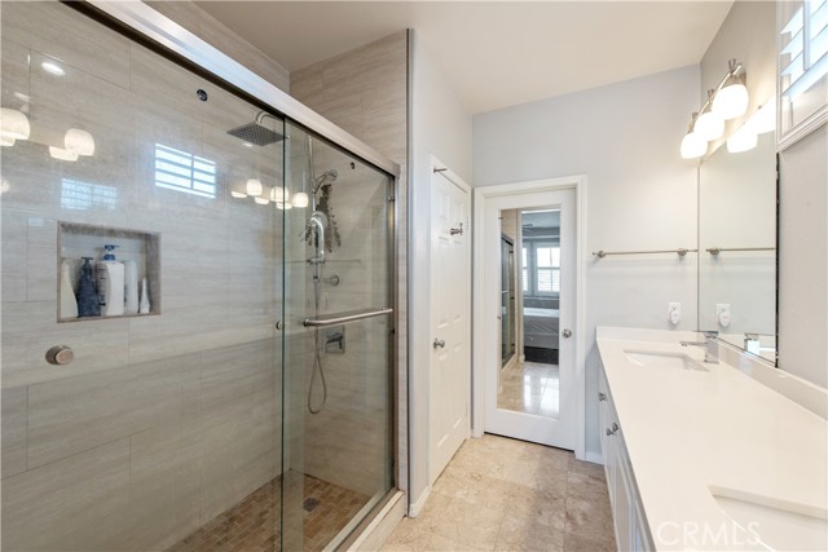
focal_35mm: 14
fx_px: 322
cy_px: 276
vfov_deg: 81.2
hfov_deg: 104.2
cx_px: 414
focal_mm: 14
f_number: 5.6
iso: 400
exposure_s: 1/125
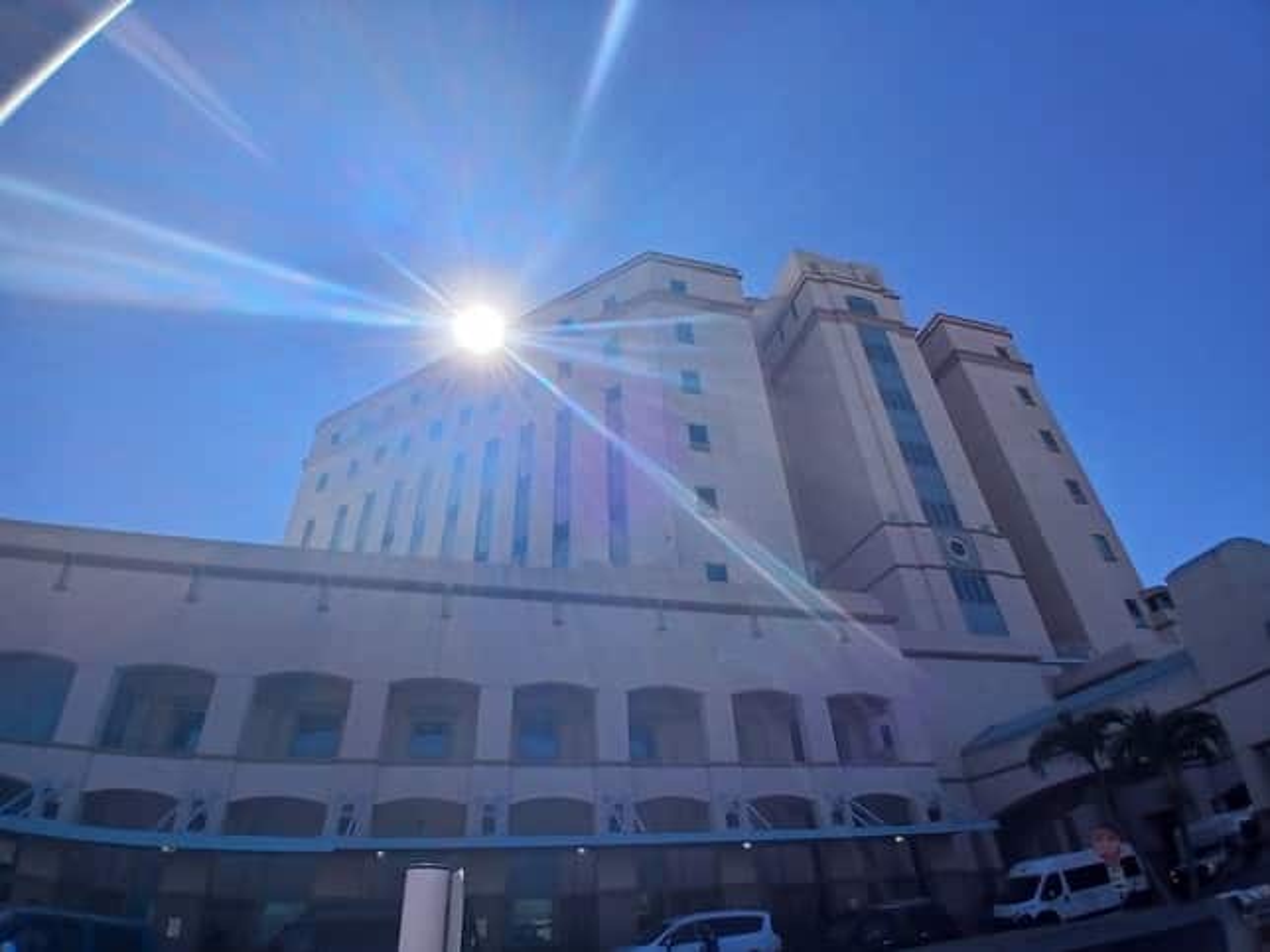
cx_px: 635
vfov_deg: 74.7
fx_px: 624
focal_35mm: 17
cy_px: 476
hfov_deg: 91.0
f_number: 2.2
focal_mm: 1.4
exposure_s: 1/2494
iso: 50
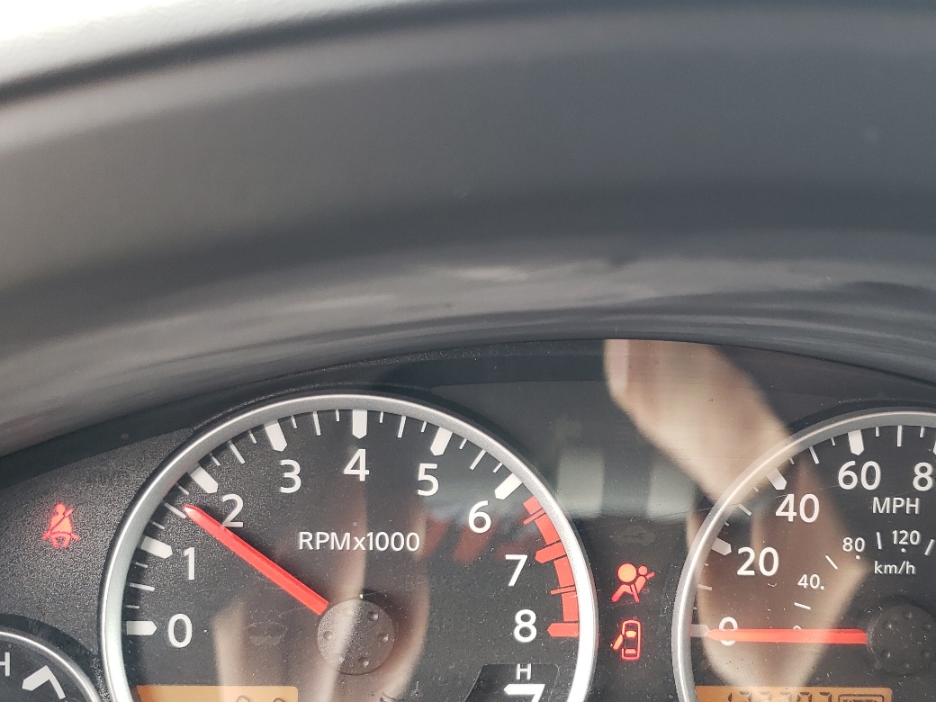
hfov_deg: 46.4
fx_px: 1082
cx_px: 585
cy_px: 525
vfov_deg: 35.2
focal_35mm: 40
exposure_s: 1/60.2
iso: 56
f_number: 1.5
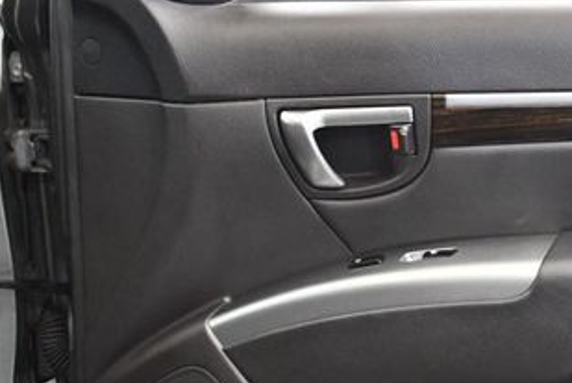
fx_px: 1448
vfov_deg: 14.9
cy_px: 331
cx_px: 529
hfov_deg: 21.8
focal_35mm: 91
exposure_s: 1/60
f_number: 3.8
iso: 3600
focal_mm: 22
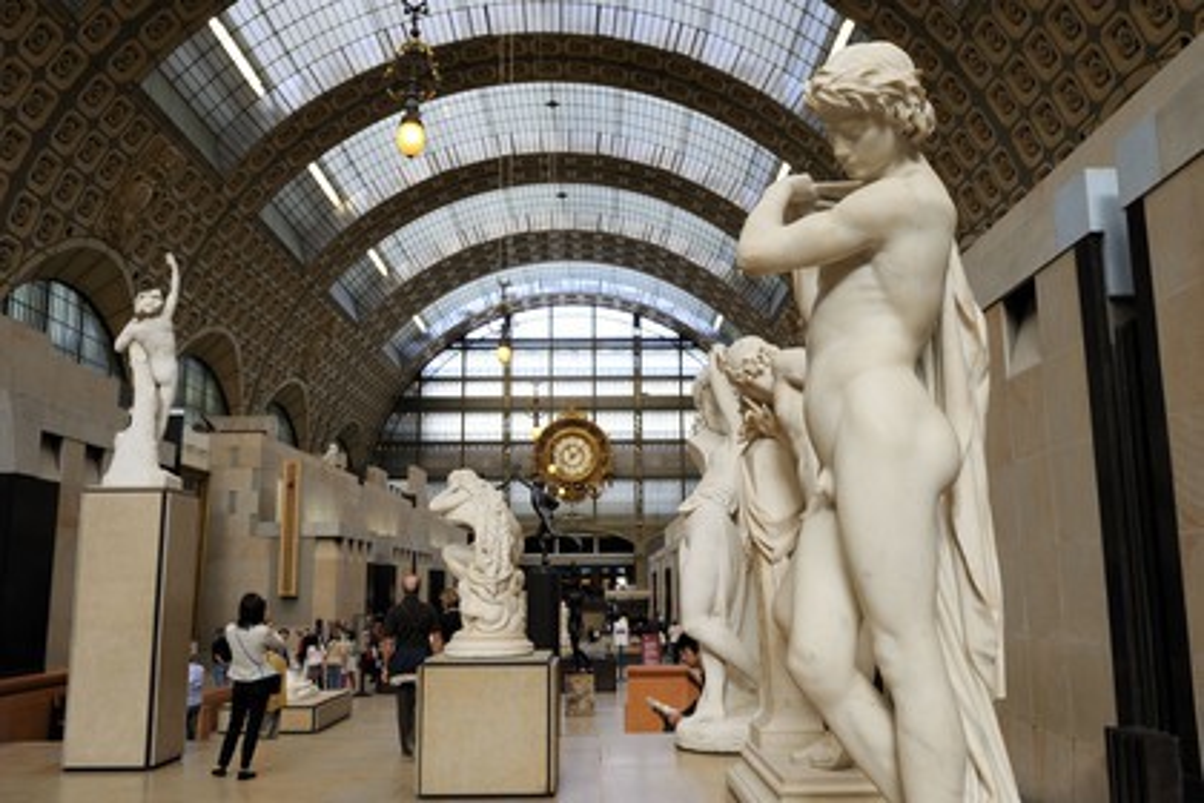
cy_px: 402
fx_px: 1070
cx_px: 602
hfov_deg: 58.7
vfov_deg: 41.1
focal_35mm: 32
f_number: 7.1
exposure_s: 1/60
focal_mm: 32
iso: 400
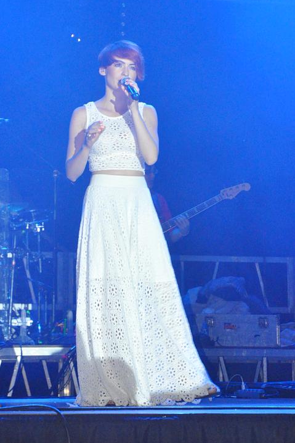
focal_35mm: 110
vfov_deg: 18.6
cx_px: 135
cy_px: 186
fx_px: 1351
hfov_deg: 12.5
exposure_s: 1/125
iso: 3200
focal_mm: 62
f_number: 5.6
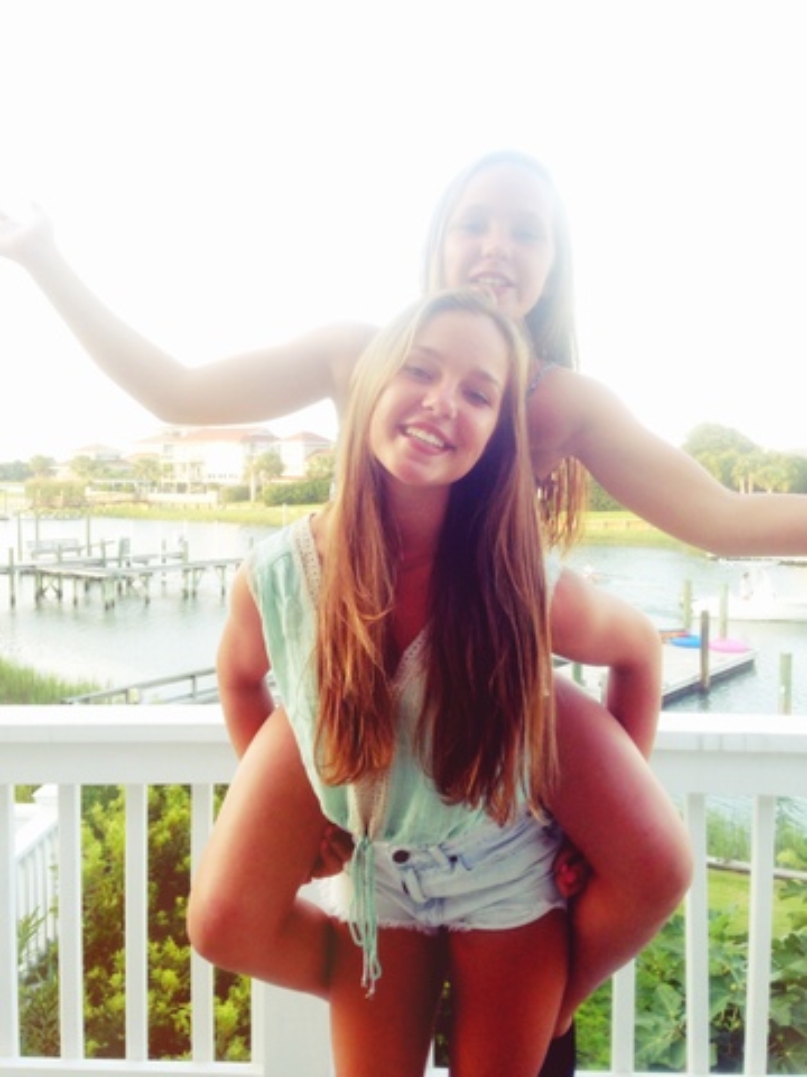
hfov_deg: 42.9
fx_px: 1026
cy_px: 538
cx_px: 404
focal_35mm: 33
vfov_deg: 55.4
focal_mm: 4.12
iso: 80
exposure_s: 1/120
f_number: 2.4
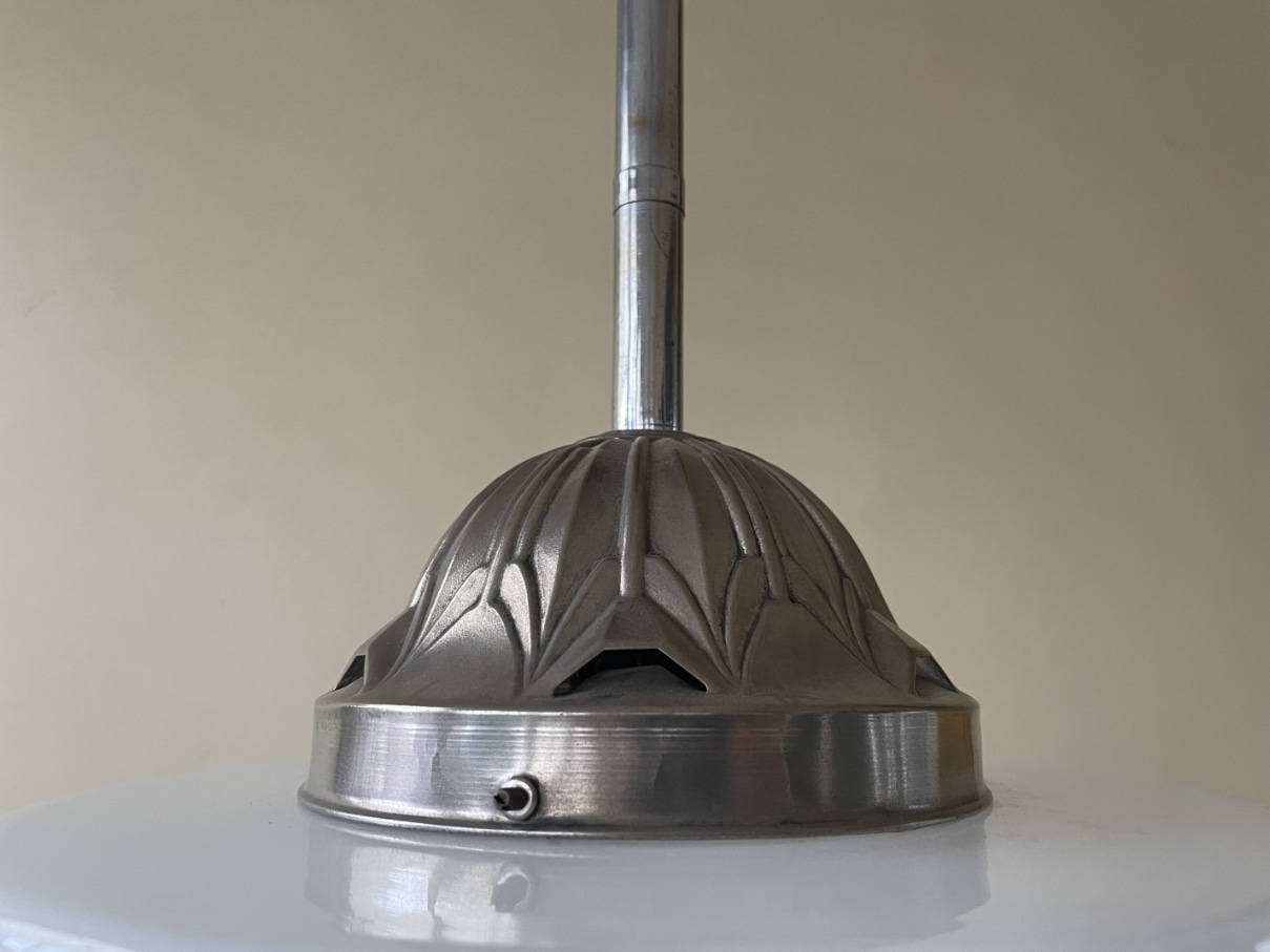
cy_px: 476
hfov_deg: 67.3
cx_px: 635
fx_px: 954
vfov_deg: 53.1
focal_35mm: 26
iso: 160
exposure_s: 1/60
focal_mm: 4.2
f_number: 1.6
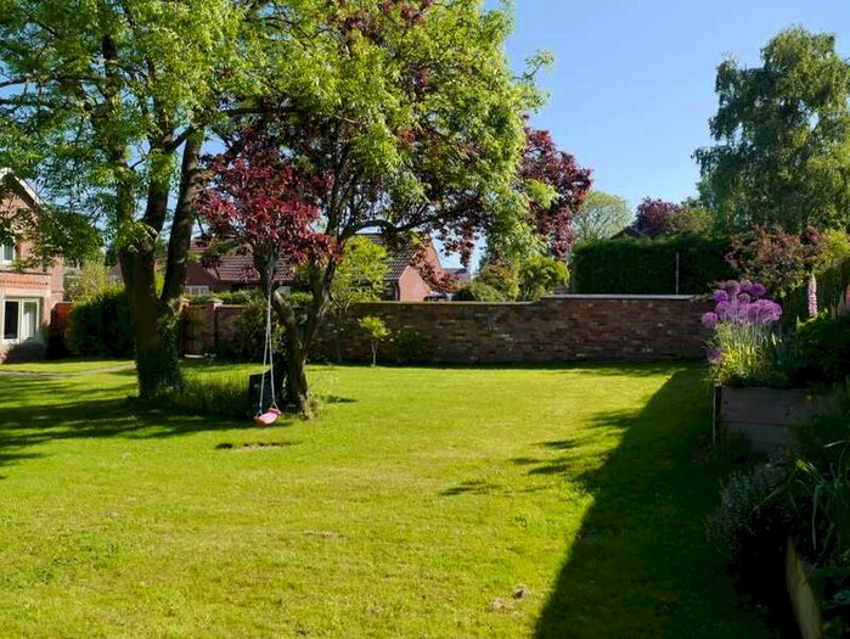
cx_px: 425
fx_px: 688
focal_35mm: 28
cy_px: 320
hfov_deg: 63.4
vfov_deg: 49.8
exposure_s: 1/320
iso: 160
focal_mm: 14
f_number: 6.3
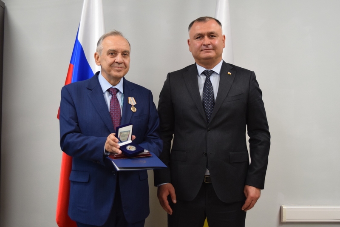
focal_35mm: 46
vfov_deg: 28.9
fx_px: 439
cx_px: 170
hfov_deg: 42.3
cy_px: 114
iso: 900
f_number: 4.2
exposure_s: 1/60
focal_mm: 31
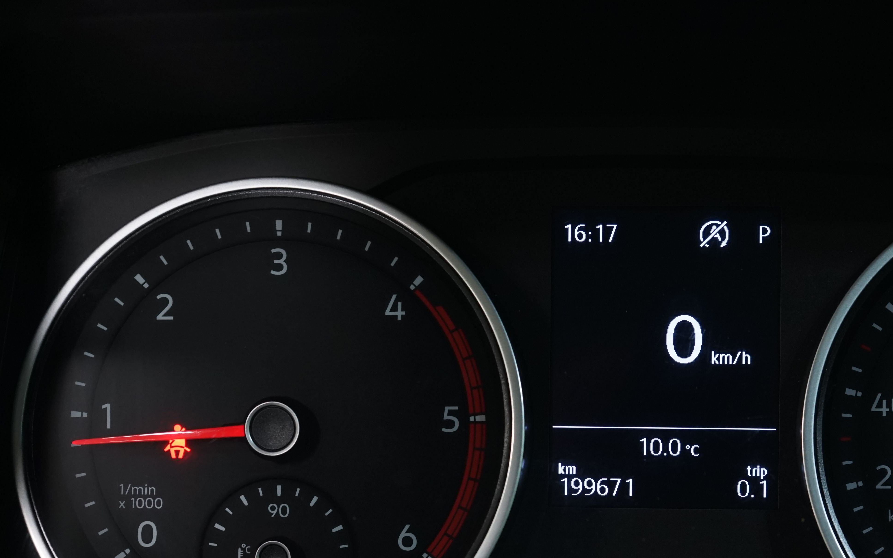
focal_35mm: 73
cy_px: 406
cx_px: 624
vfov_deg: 17.8
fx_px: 1777
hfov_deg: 28.0
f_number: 5
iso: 800
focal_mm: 46
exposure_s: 1/25
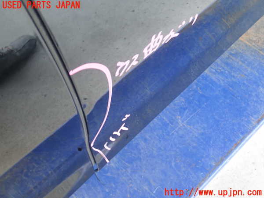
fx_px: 305
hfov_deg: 46.8
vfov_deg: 36.0
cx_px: 132
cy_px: 99
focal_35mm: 40
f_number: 2.8
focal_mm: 7.34
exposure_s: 1/40
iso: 320
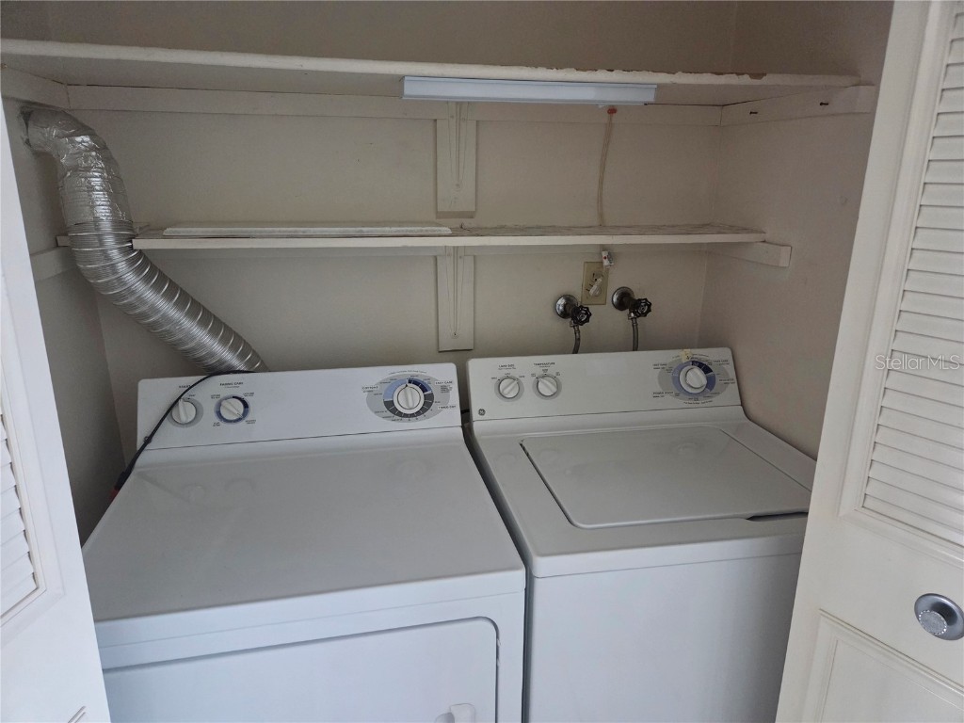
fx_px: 641
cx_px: 482
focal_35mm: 23
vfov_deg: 58.9
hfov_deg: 73.9
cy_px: 362
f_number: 1.8
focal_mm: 5.4
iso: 2000
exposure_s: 1/120
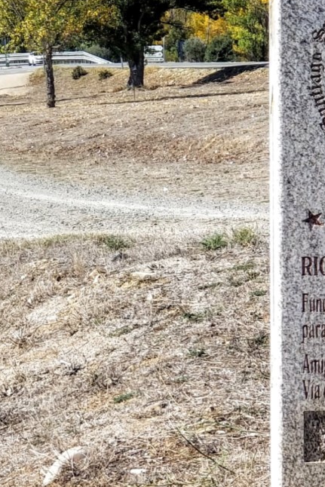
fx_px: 1651
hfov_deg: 11.2
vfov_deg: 16.8
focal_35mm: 122
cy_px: 216
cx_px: 170
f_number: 2.4
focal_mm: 6
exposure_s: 1/816
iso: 25
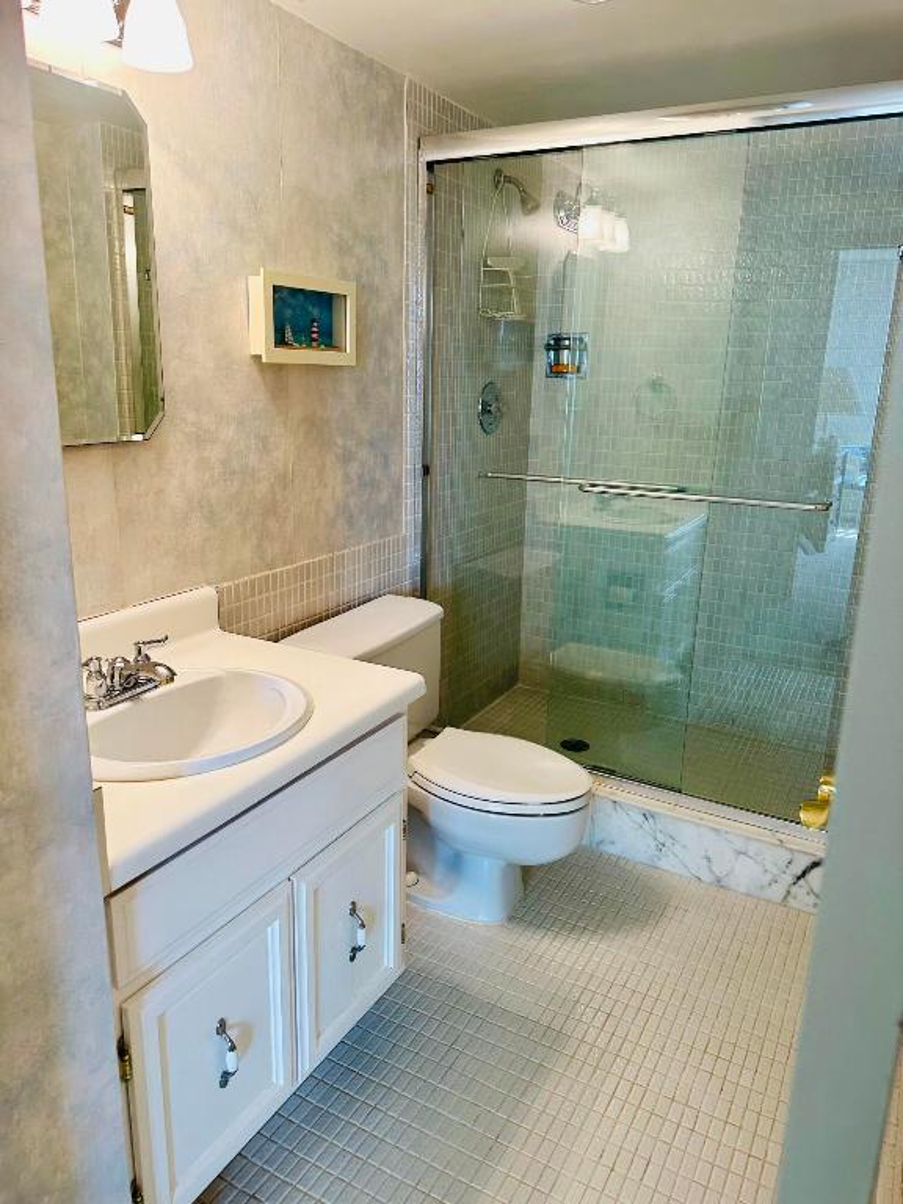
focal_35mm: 24
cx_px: 452
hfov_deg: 56.8
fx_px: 835
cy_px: 602
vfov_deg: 71.6
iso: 160
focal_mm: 6.86
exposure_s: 1/120
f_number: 1.78
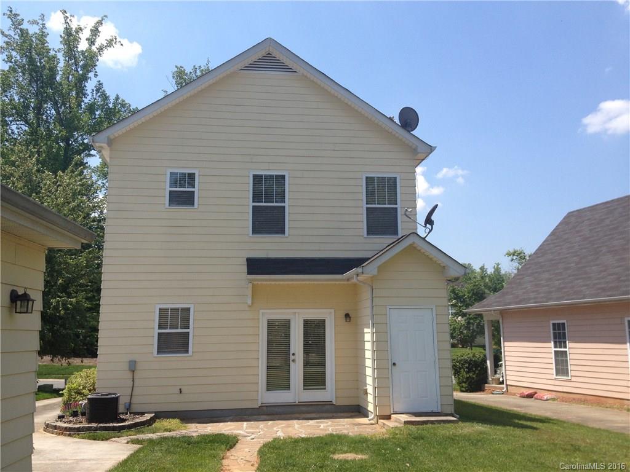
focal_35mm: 35
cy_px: 236
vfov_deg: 40.7
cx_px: 315
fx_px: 637
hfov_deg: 52.6
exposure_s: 1/1534
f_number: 2.4
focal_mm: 4.28
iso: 50
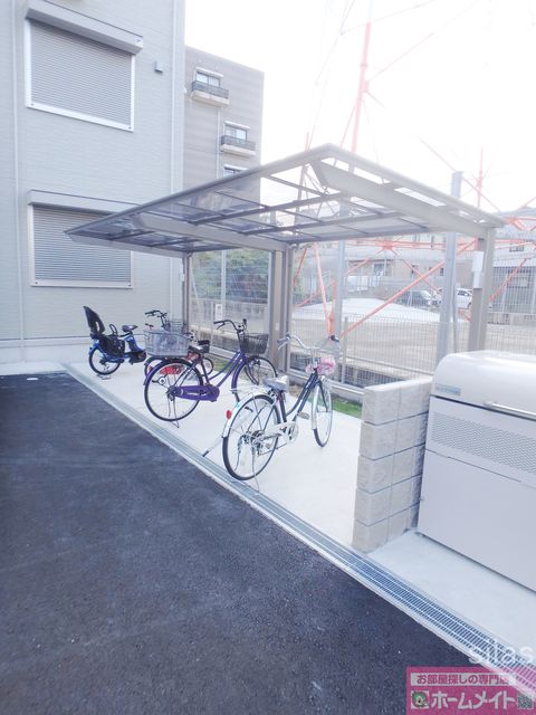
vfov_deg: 79.0
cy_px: 358
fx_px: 434
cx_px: 268
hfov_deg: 63.4
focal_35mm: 21
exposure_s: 1/160
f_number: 3.5
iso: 125
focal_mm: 3.7
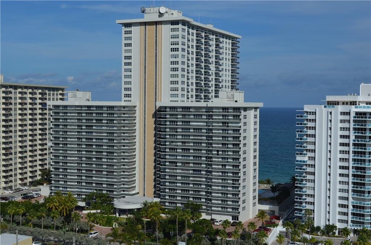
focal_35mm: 54
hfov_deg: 37.0
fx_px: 555
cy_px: 122
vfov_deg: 24.9
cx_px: 186
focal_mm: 36
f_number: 10
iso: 100
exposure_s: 1/400
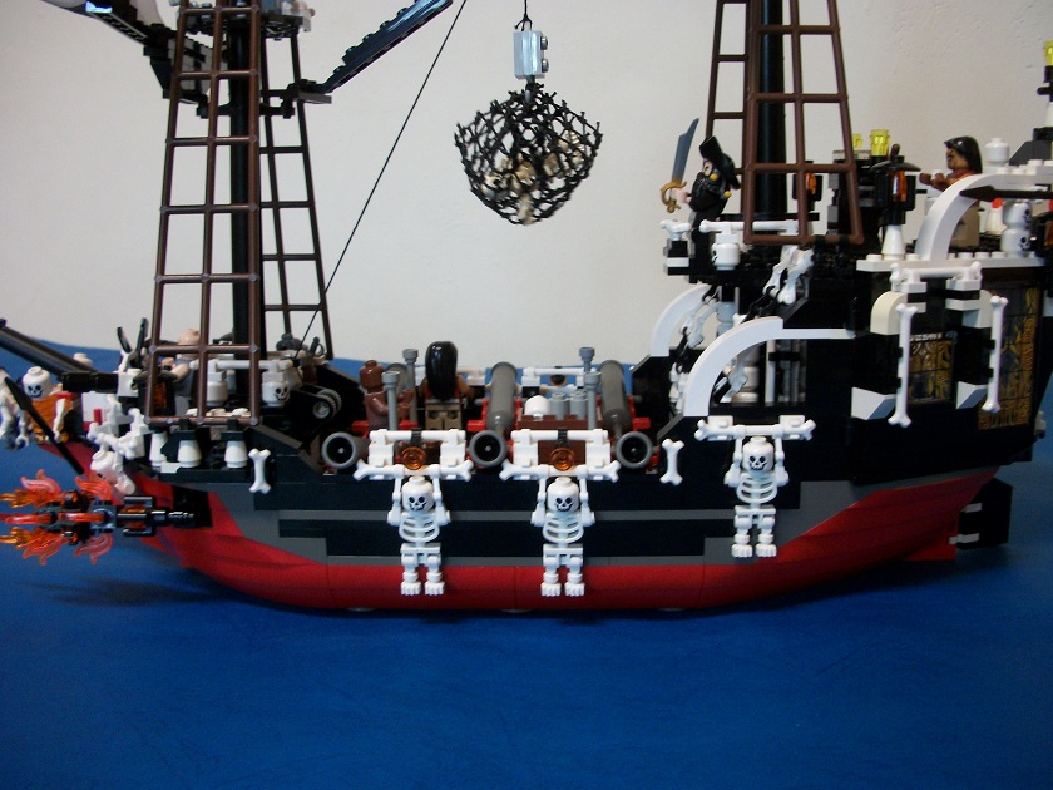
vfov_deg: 40.7
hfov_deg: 52.6
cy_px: 395
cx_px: 526
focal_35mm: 35
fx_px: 1065
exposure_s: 1/13
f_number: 3.1
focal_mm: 6.3
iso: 160
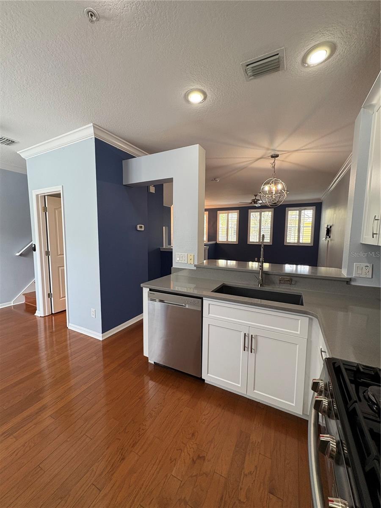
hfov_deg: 85.7
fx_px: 205
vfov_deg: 102.1
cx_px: 190
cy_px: 254
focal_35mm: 14
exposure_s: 1/120
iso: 200
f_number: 2.2
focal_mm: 2.22
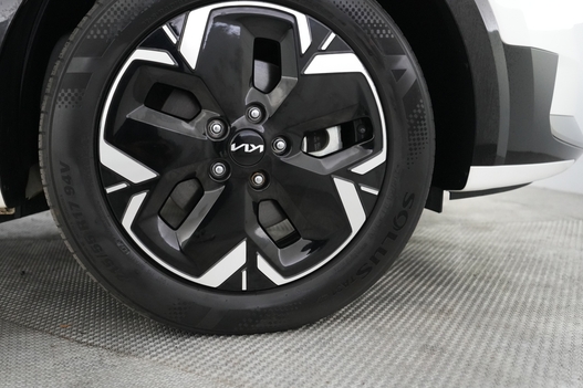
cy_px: 156
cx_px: 246
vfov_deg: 38.7
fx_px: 550
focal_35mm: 34
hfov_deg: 55.6
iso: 5000
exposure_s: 1/160
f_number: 2.8
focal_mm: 28
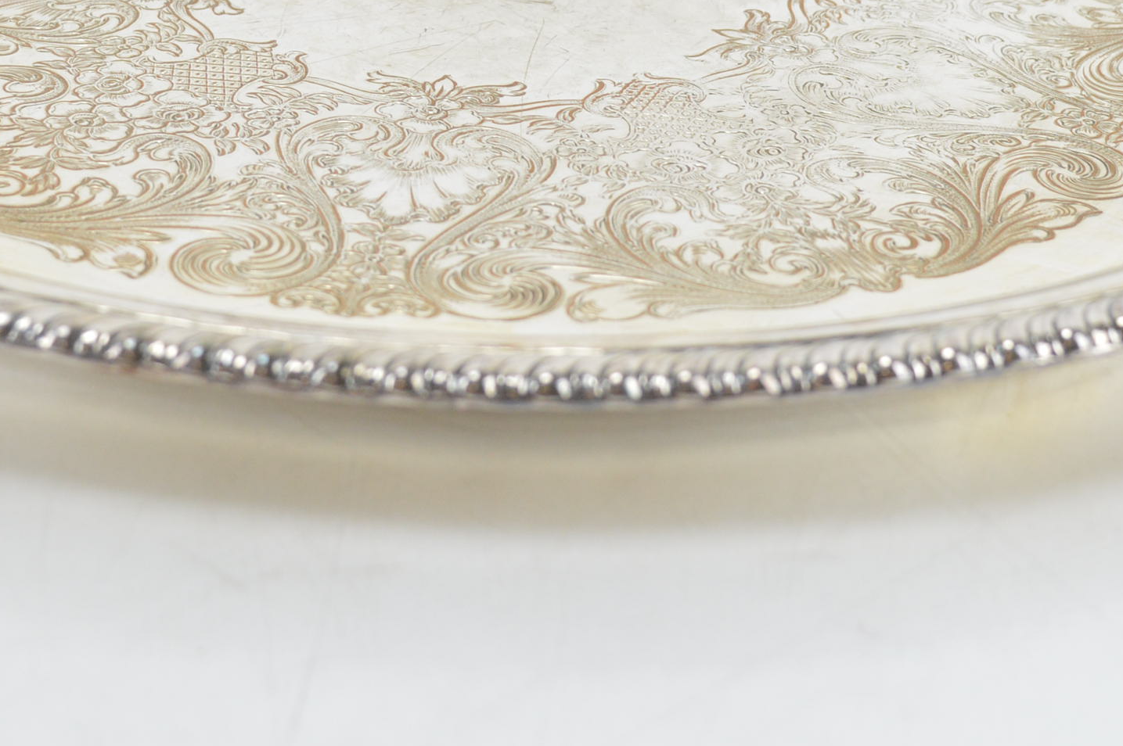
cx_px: 557
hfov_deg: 18.6
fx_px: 3430
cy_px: 23
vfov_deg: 12.3
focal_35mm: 110
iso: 800
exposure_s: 1/80
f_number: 6.3
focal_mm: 35
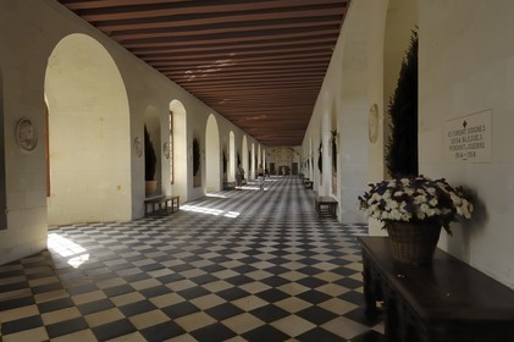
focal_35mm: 22
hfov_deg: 77.4
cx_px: 257
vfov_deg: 56.1
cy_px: 171
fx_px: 321
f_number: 8
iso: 100
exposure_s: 1/20
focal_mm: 15
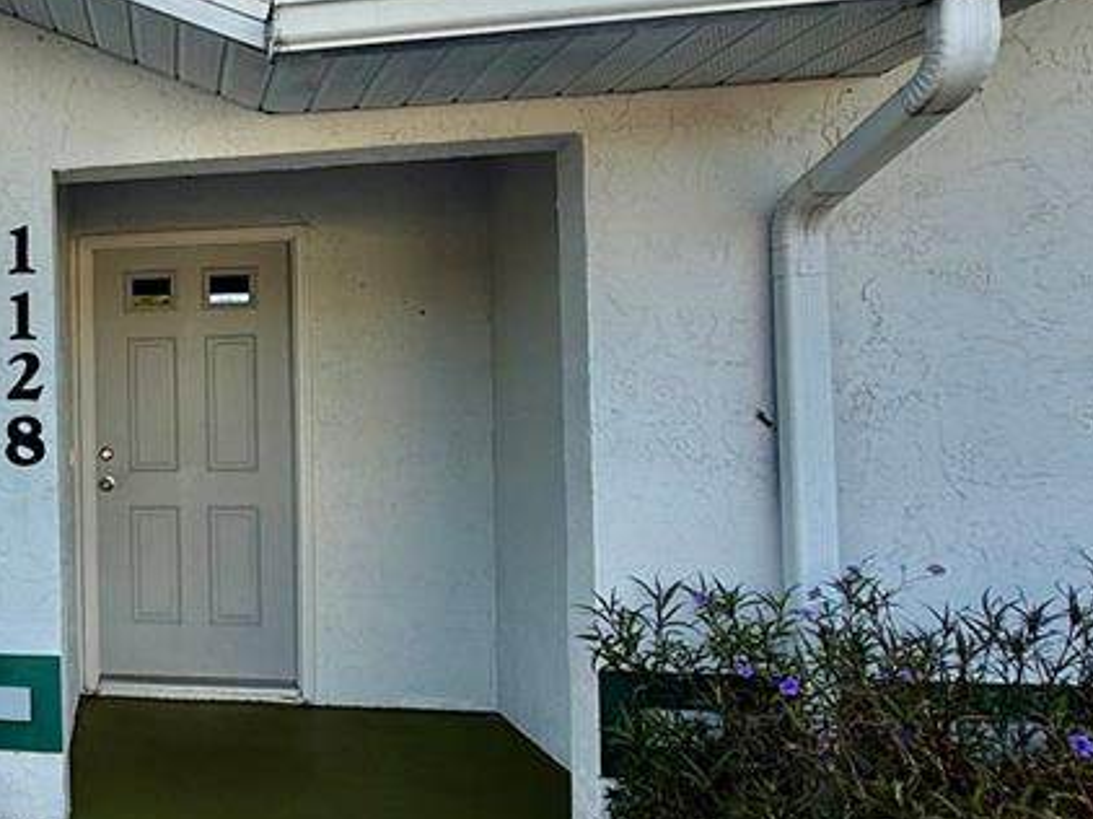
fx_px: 1073
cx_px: -93
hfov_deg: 42.9
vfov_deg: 41.8
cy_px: 420
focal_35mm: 34
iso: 50
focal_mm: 2.22
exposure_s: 1/306
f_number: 2.2
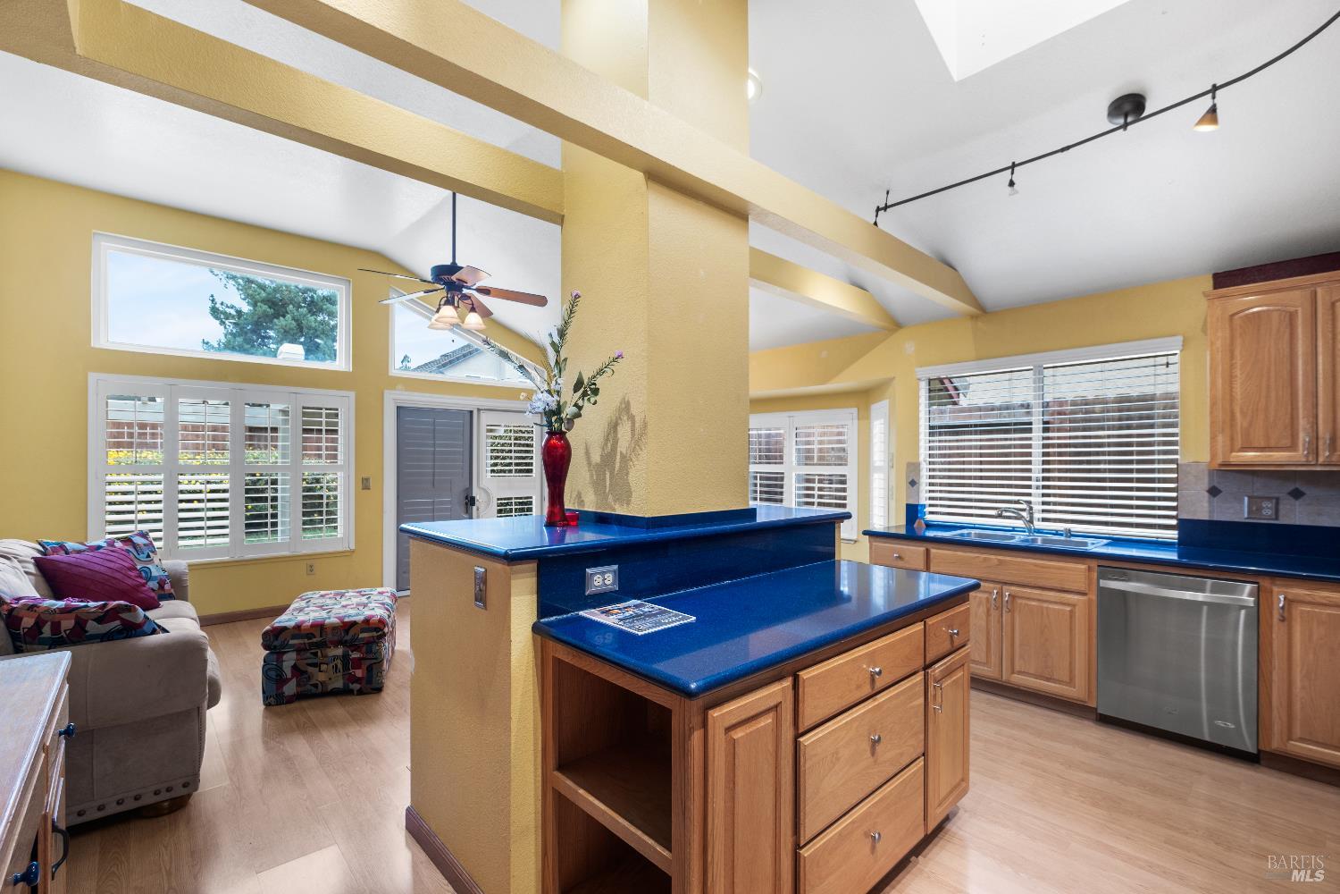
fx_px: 558
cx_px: 670
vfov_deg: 77.3
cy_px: 447
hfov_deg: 100.4
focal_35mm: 15
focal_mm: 10
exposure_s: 1/15
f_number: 5
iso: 160
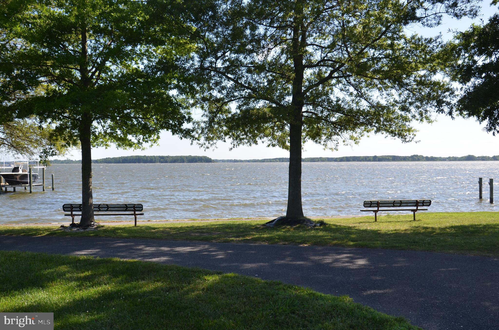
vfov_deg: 36.7
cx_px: 250
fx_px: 498
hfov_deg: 53.2
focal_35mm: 36
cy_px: 165
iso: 140
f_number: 8
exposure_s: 1/250
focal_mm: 24
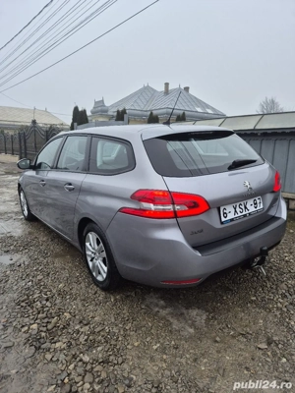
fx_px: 261
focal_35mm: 23
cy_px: 196
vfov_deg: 73.9
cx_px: 148
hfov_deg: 58.9
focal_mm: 5.4
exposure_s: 1/256
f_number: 1.8
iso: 25
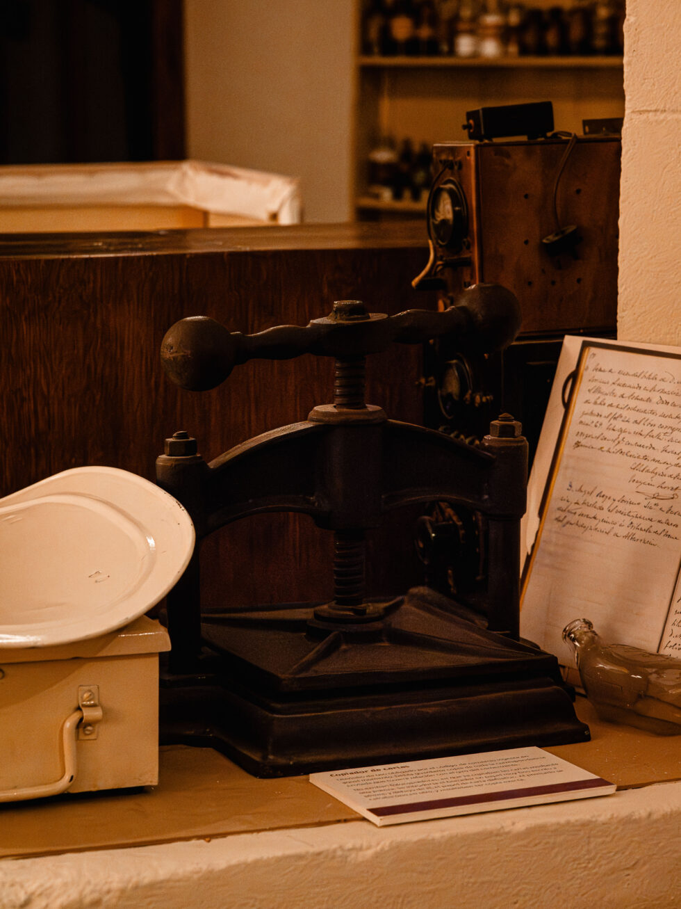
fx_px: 2361
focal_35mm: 90
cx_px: 340
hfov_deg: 16.4
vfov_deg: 21.8
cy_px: 454
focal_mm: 45
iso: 6400
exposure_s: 1/320
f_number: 3.5
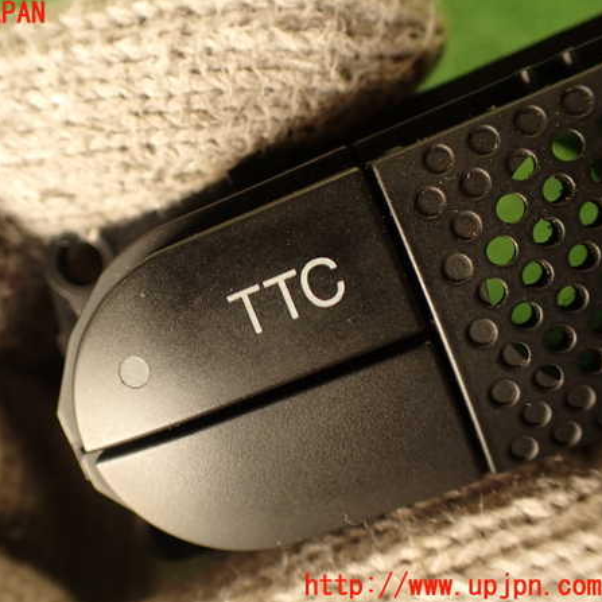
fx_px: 748
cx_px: 205
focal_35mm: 38
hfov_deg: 43.3
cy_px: 300
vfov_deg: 43.9
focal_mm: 5.79
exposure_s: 1/50
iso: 200
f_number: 2.4
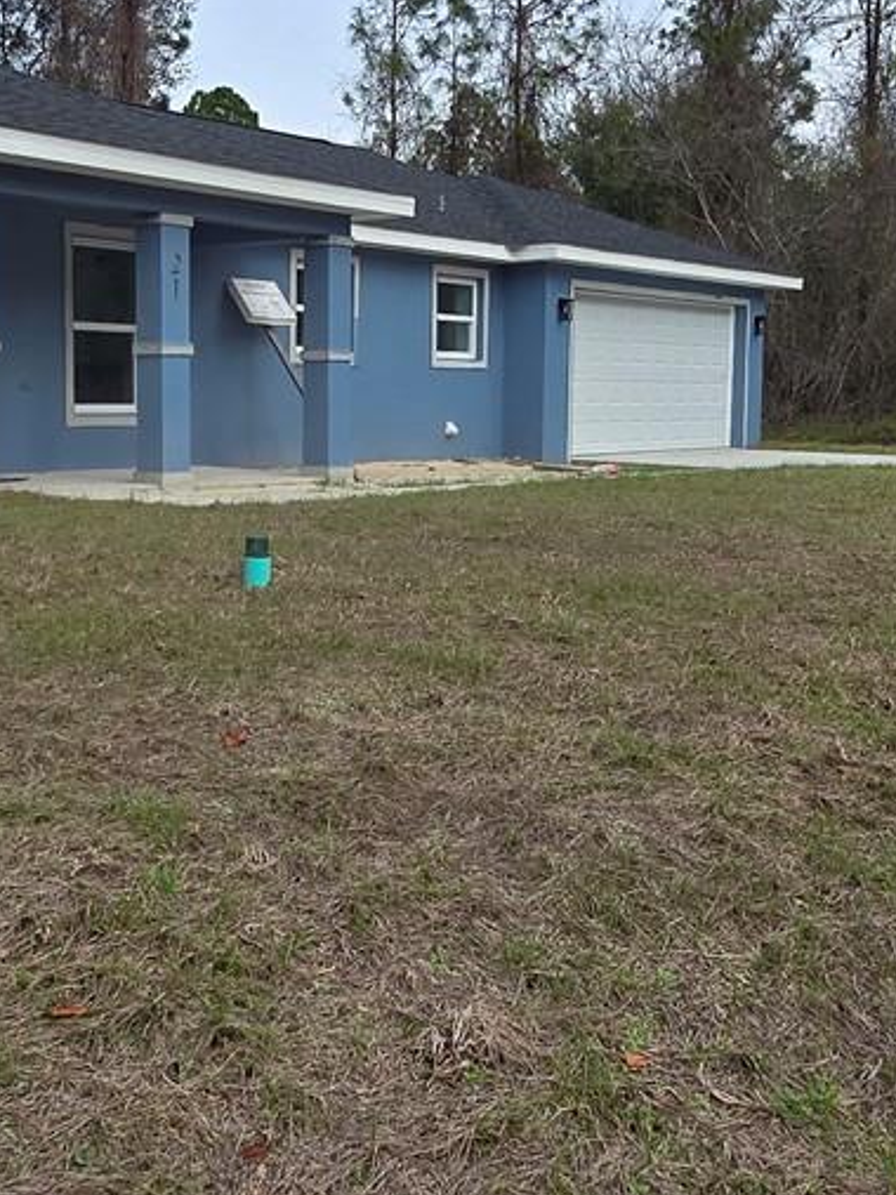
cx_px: 354
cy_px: 573
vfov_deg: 45.8
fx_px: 1416
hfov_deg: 35.0
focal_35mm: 41
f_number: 2.2
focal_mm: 2.2
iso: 50
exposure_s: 1/1484
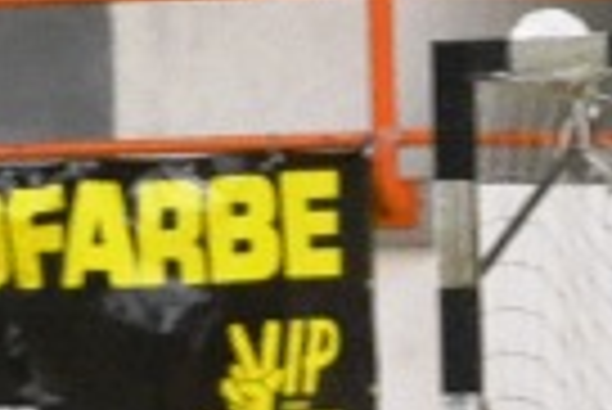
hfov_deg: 3.0
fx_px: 11555
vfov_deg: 2.0
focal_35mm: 679
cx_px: 1778
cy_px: 538
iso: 3200
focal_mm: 60
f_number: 4.2
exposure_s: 1/160
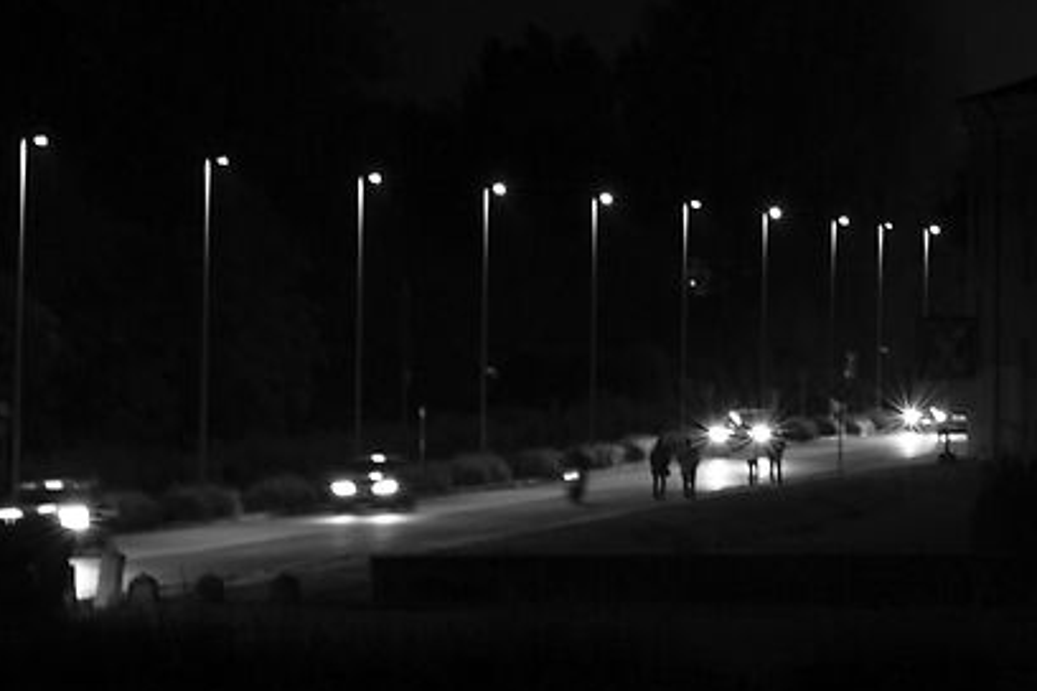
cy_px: -333
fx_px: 8468
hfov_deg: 6.8
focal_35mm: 294
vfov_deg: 4.6
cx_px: 2094
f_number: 3.6
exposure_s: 1/6
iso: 320
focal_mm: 33
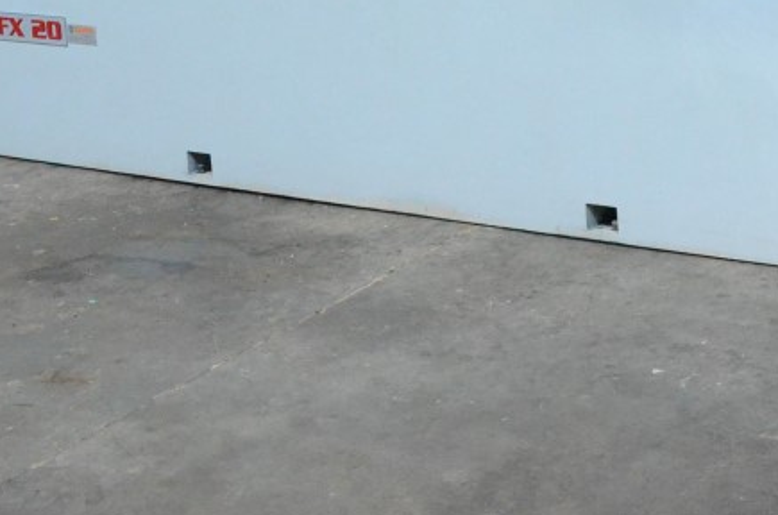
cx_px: 756
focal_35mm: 75
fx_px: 1617
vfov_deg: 17.3
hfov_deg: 25.8
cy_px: -89
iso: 6400
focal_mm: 20
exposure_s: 1/160
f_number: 6.3
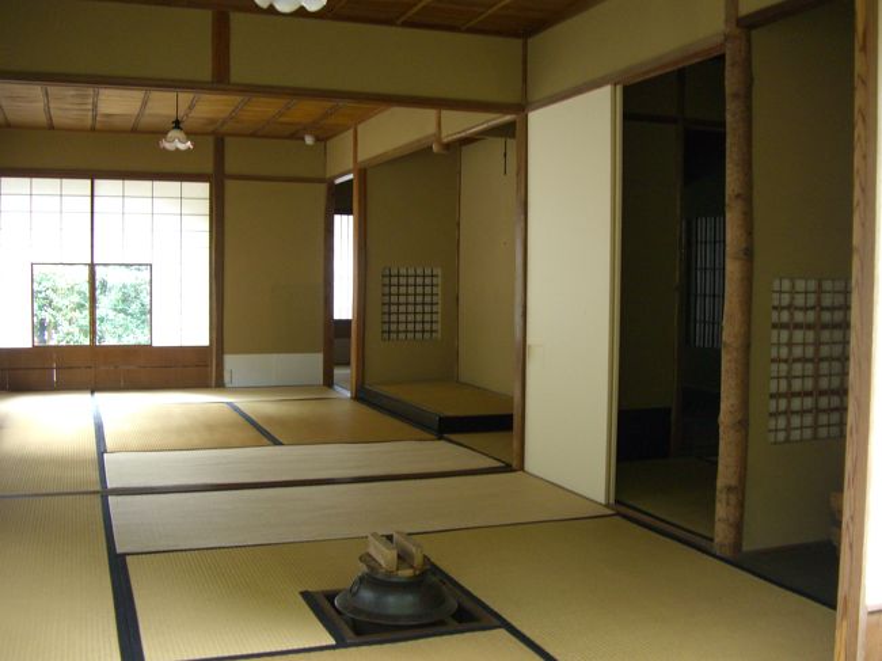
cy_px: 330
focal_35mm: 38
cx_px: 441
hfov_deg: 49.0
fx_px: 968
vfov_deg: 37.7
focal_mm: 7.9
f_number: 2.8
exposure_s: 1/10
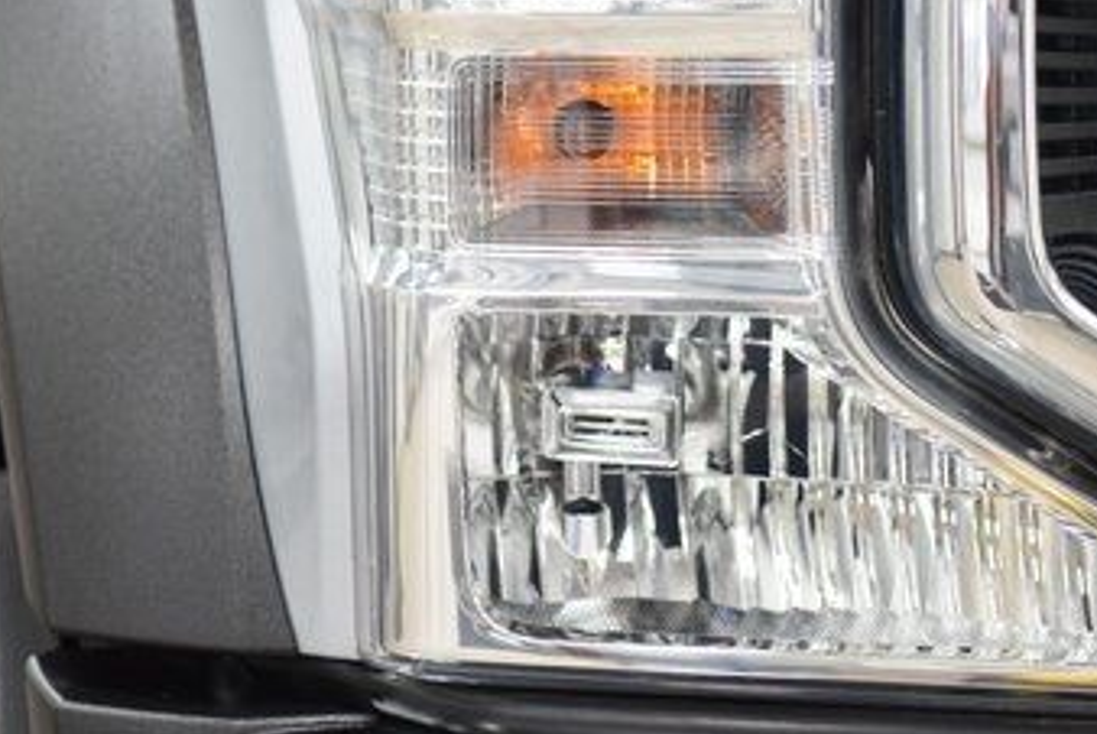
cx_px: 889
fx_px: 5368
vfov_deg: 7.8
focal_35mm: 176
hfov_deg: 11.6
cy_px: 158
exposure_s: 1/125
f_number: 2.8
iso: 1600
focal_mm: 62
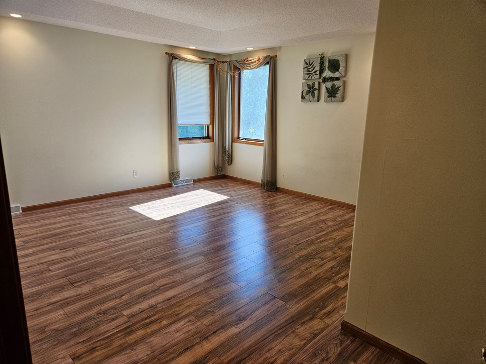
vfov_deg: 58.9
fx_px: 323
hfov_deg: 73.9
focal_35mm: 23
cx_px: 243
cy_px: 182
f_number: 1.8
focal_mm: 5.4
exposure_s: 1/120
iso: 80
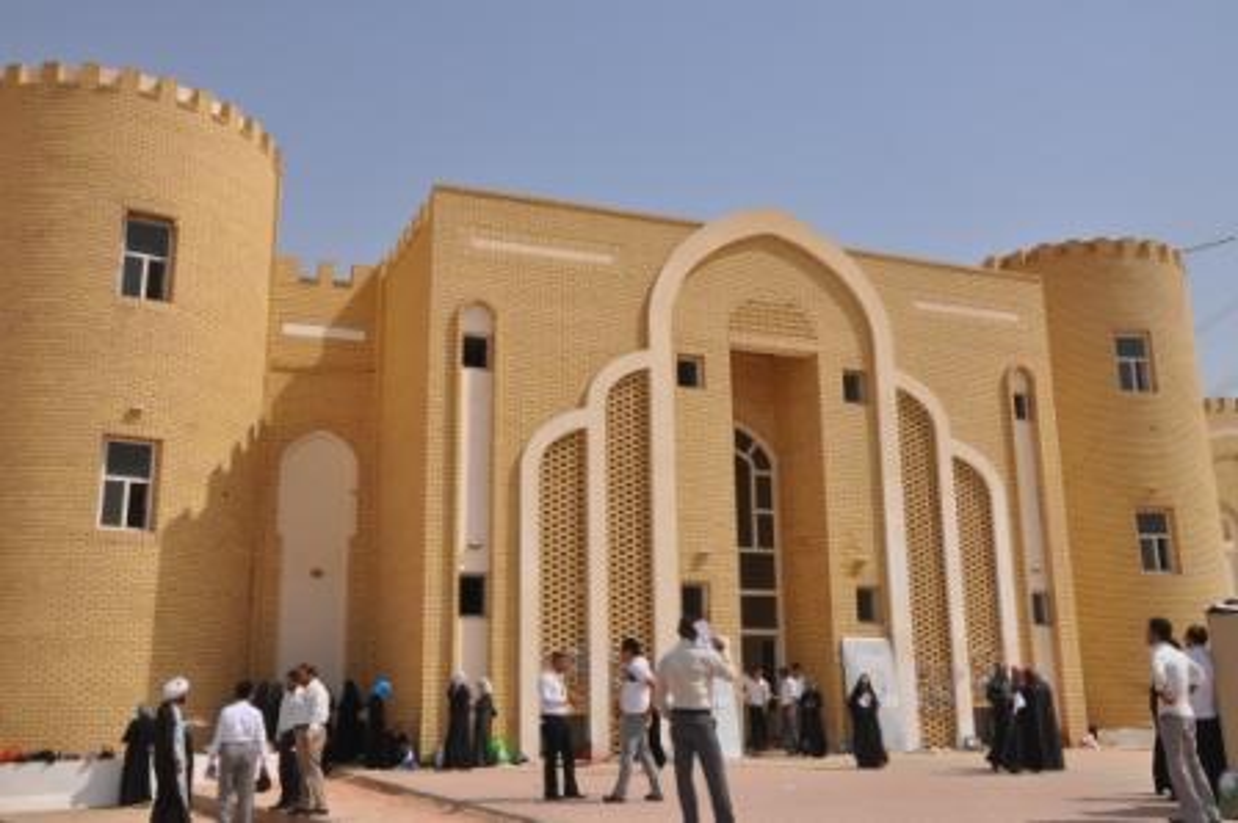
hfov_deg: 53.2
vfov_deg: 36.8
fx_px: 1237
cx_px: 619
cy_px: 412
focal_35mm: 36
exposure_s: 1/200
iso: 200
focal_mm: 24
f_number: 16
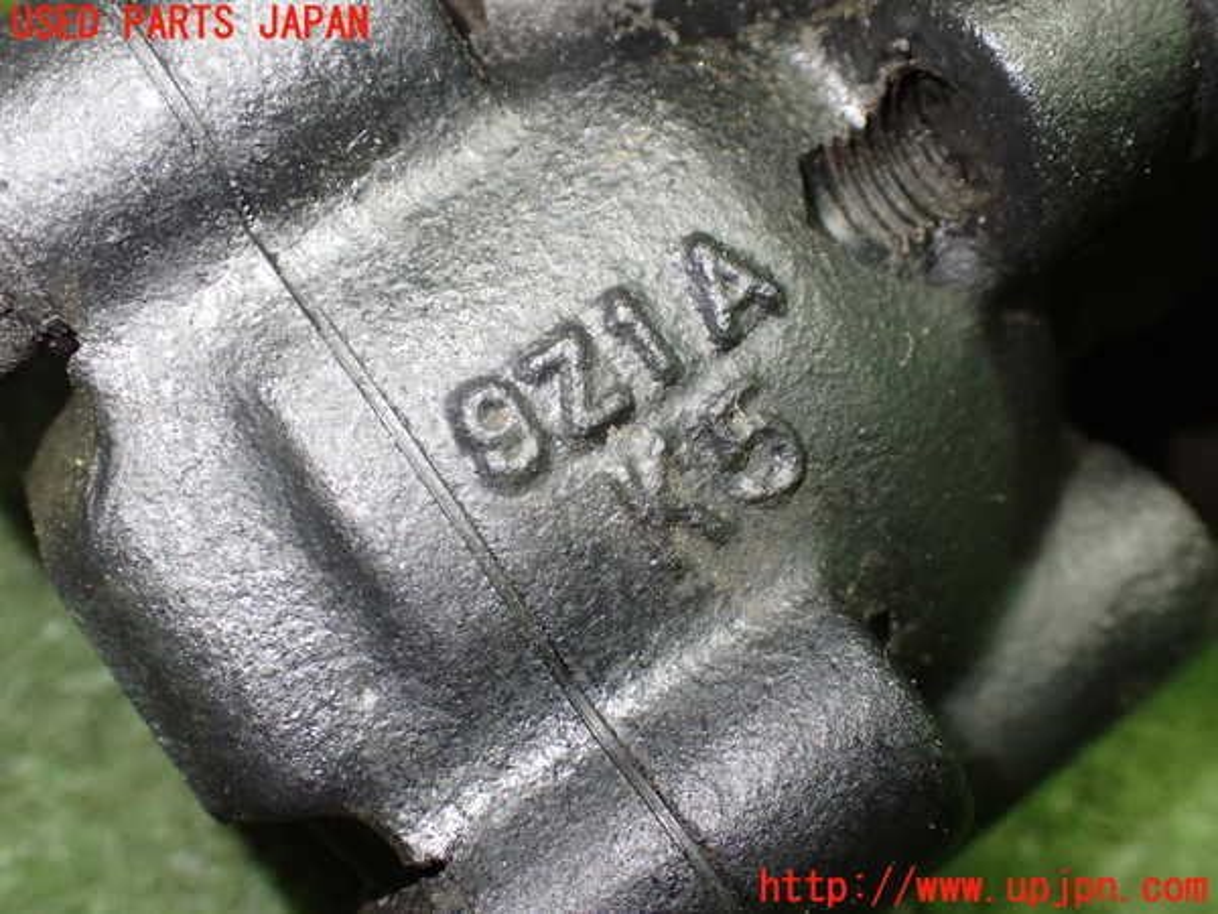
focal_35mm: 41
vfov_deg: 35.1
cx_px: 609
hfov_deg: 45.8
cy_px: 457
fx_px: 1443
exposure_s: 1/50
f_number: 2.8
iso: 800
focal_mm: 7.31
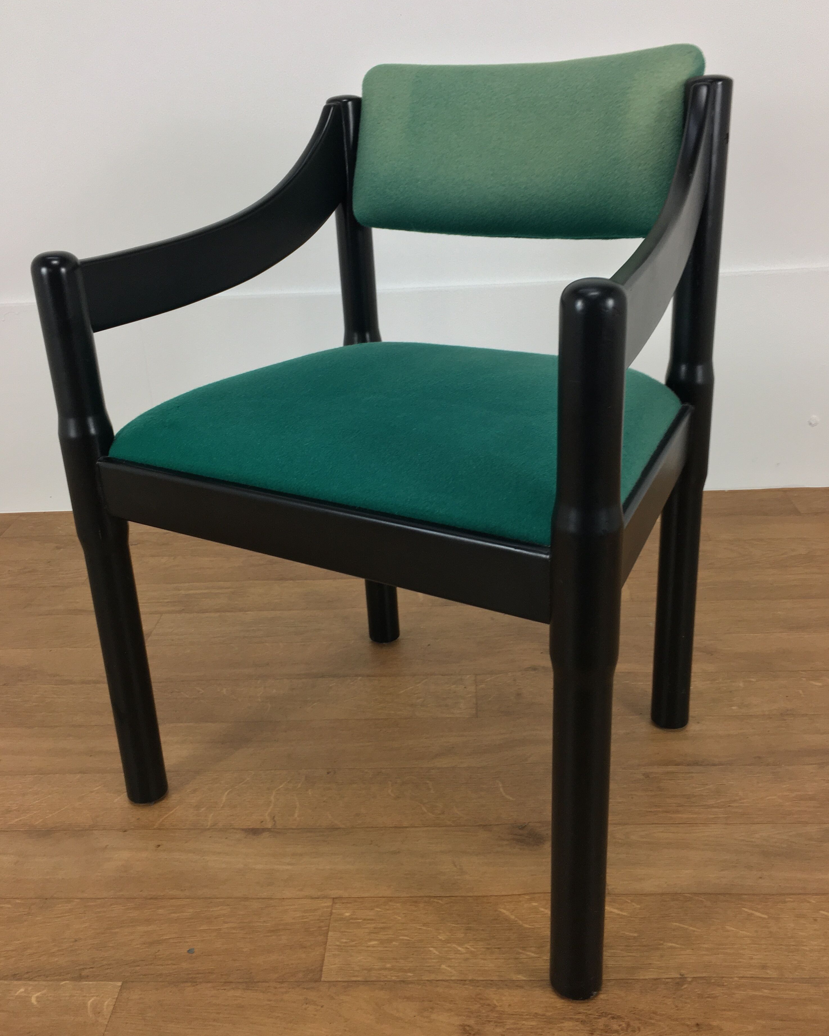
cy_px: 479
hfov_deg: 47.1
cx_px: 416
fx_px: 951
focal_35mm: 31
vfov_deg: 57.1
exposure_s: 1/33
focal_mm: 4.15
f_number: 2.2
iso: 40
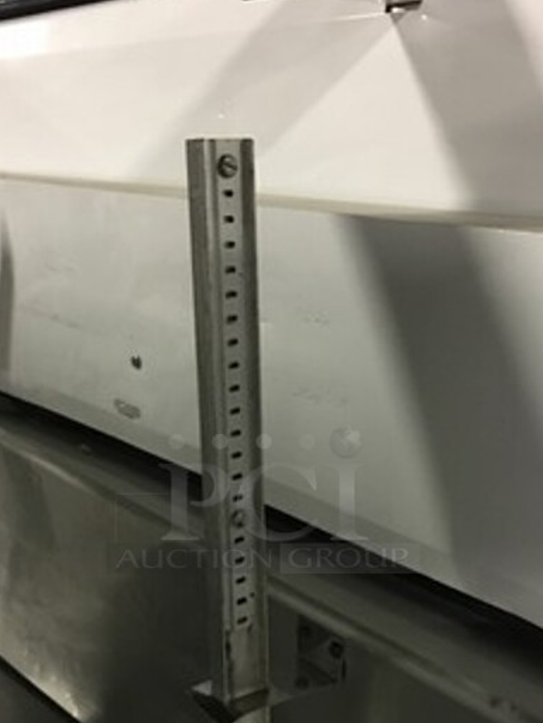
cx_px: 264
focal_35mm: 46
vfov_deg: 40.6
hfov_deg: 31.5
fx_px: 962
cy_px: 500
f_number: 2.2
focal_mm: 4.15
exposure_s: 1/4
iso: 80
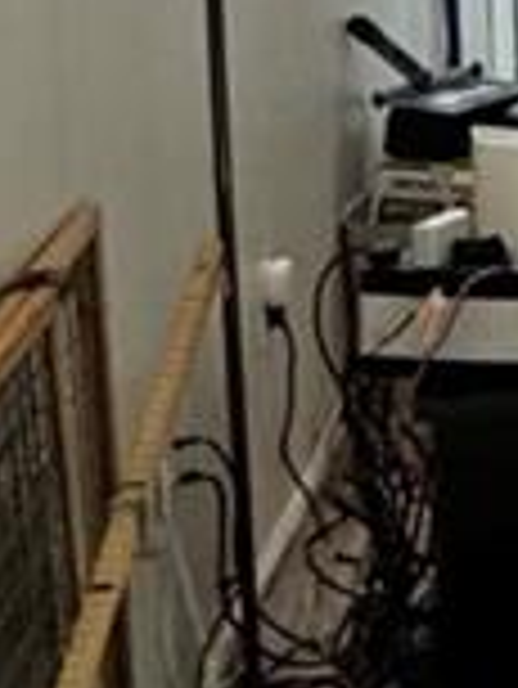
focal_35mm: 110
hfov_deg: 9.9
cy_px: -310
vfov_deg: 16.5
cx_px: 1581
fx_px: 2192
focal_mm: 2.22
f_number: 2.2
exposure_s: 1/42
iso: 400
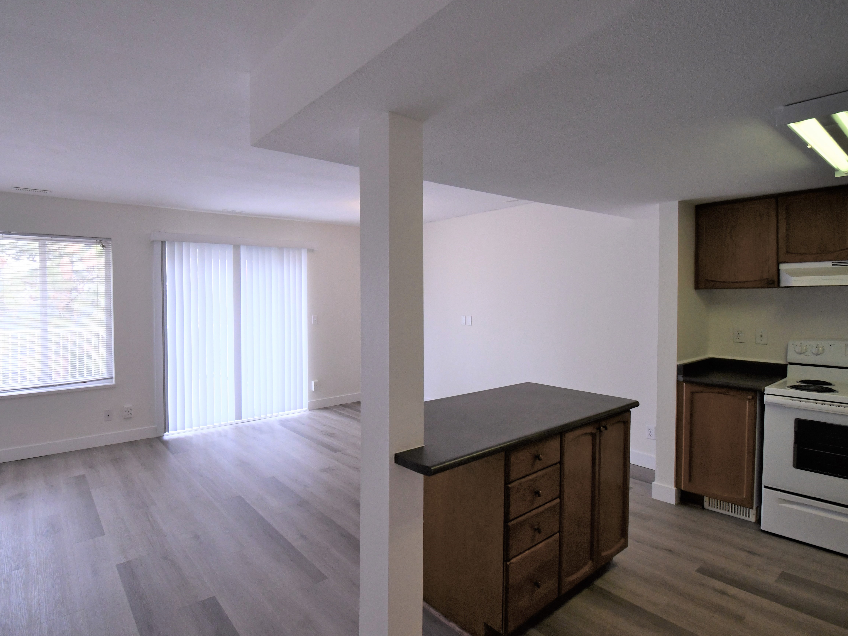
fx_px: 416
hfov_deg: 90.2
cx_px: 351
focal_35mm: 17
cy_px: 314
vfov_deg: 74.7
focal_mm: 10
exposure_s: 1/180
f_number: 4.8
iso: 1100
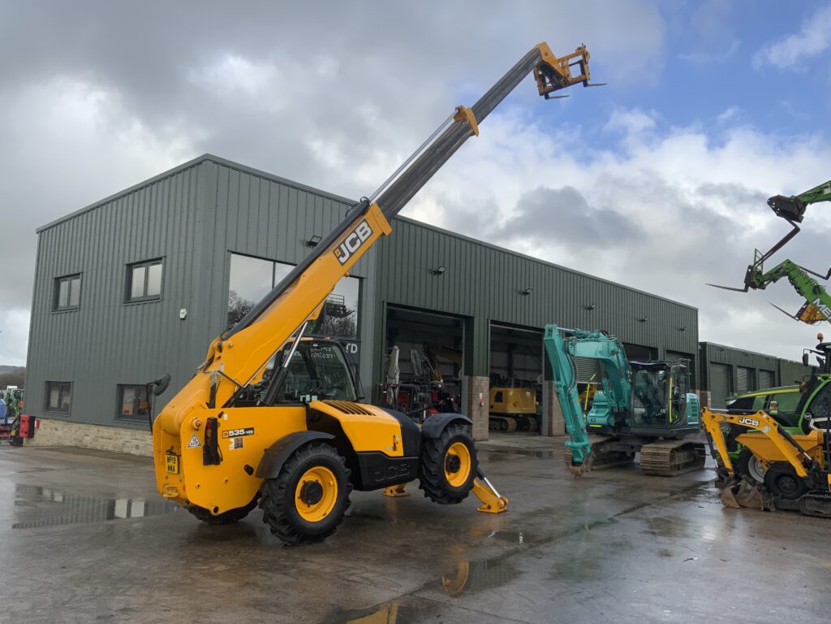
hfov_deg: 61.7
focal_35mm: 29
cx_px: 416
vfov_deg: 48.2
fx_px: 696
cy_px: 312
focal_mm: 3
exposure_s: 1/1279
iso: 16
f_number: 1.8
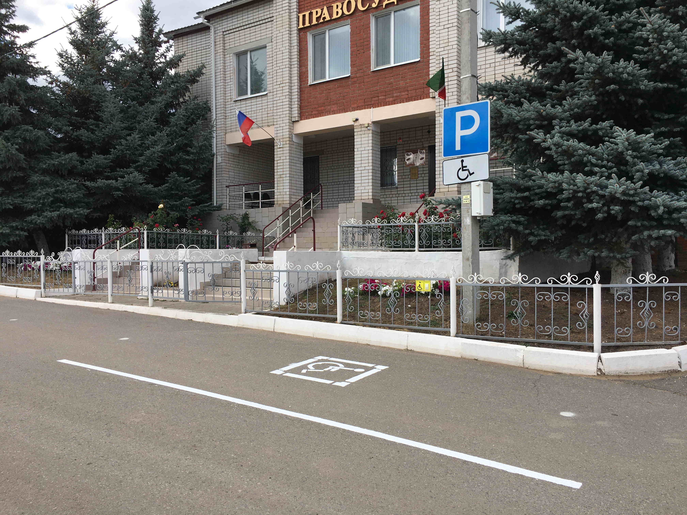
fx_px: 576
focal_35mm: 29
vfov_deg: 48.2
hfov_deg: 61.7
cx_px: 344
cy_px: 258
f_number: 2.2
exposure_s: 1/680
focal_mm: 4.15
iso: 25
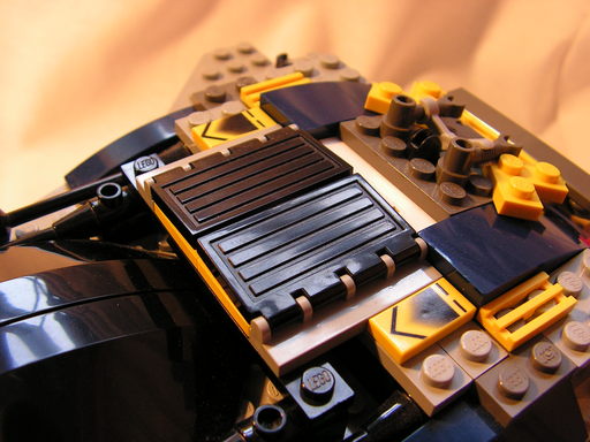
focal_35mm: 36
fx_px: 614
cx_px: 295
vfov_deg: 39.7
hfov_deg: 51.4
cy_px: 221
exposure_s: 1/40
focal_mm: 6
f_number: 3.2
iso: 125
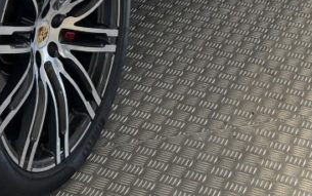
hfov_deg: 19.0
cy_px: -188
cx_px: -115
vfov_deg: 11.8
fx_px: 851
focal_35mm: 100
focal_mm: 6.76
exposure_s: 1/100
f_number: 1.78
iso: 125
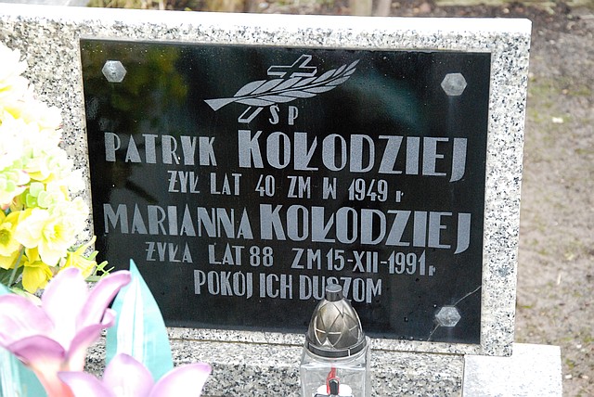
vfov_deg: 13.9
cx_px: 297
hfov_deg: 20.6
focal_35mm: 99
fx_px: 1635
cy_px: 198
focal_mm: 66
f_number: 5.3
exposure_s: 1/250
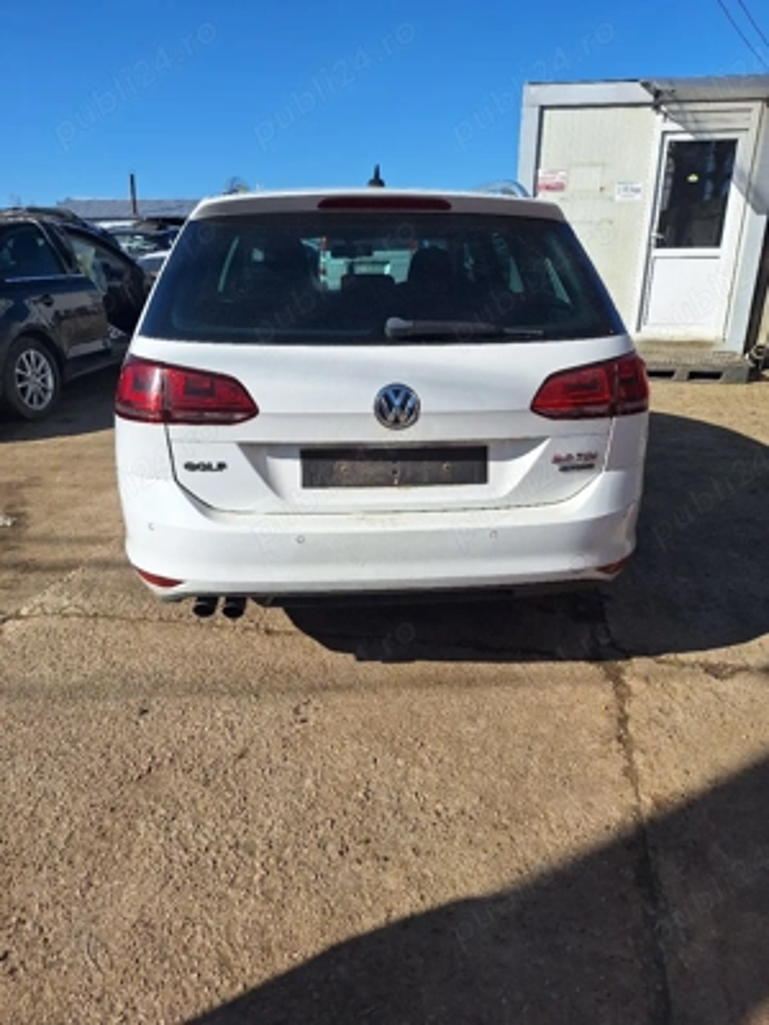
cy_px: 512
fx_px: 681
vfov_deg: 73.9
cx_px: 384
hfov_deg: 58.9
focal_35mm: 23
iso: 40
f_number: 1.8
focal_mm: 5.54
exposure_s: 1/5000
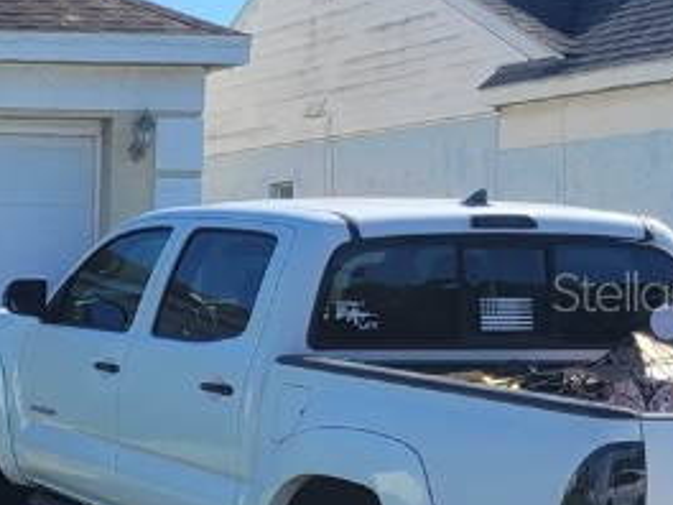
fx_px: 1964
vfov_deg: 14.6
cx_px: -512
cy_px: 291
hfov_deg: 16.5
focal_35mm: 101
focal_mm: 5.4
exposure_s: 1/1610
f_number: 1.8
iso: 40
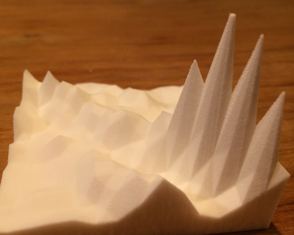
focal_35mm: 34
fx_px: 296
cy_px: 122
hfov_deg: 52.7
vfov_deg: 43.4
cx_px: 127
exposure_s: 1/33
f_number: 2.2
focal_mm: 4.12
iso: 200
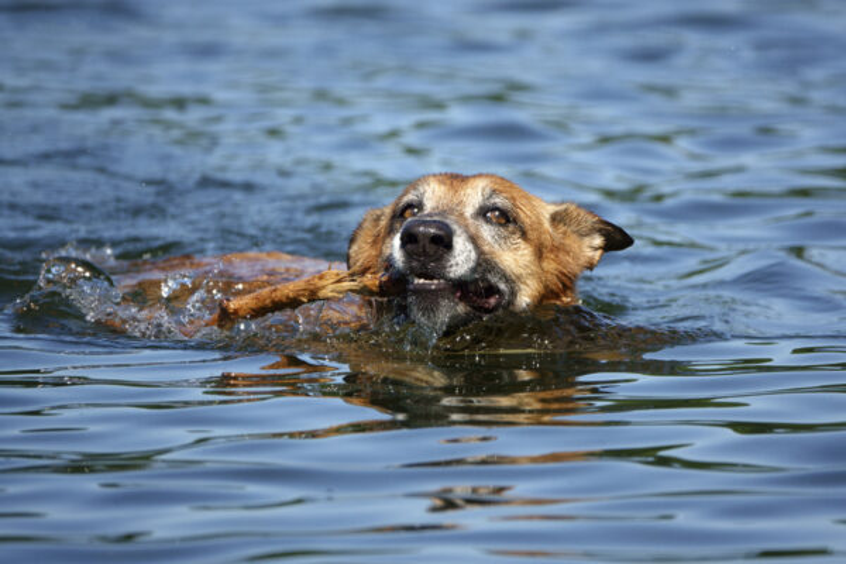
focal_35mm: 600
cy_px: 282
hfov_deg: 3.4
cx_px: 423
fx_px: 14099
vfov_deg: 2.3
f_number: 4
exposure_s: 1/2500
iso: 400
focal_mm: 220
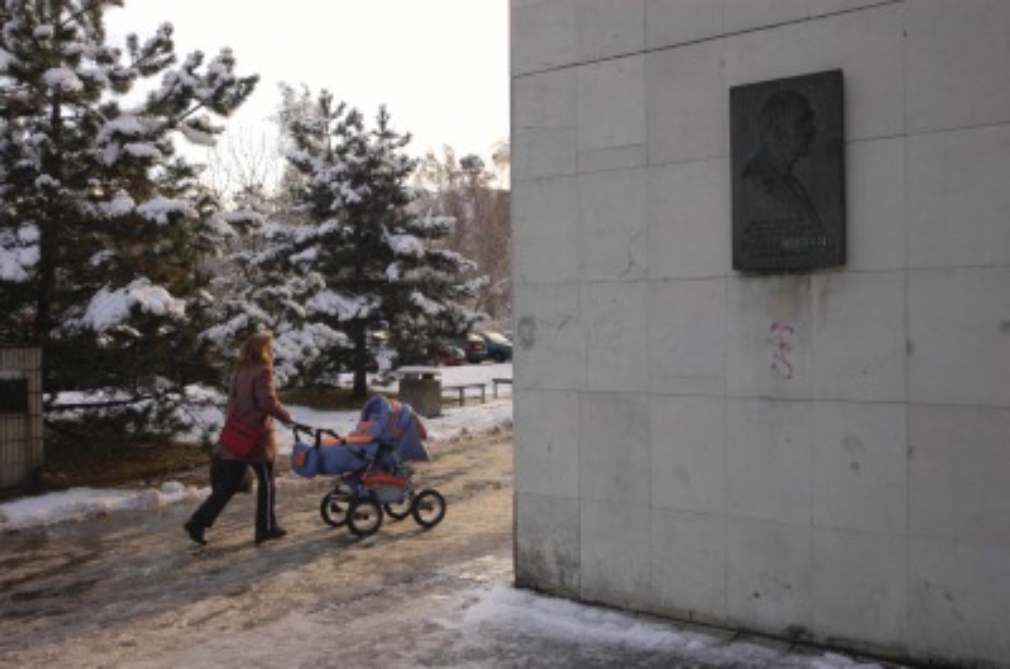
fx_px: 1008
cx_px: 505
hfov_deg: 53.2
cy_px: 334
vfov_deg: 36.7
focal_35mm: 36
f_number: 5.6
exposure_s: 1/250
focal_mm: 24
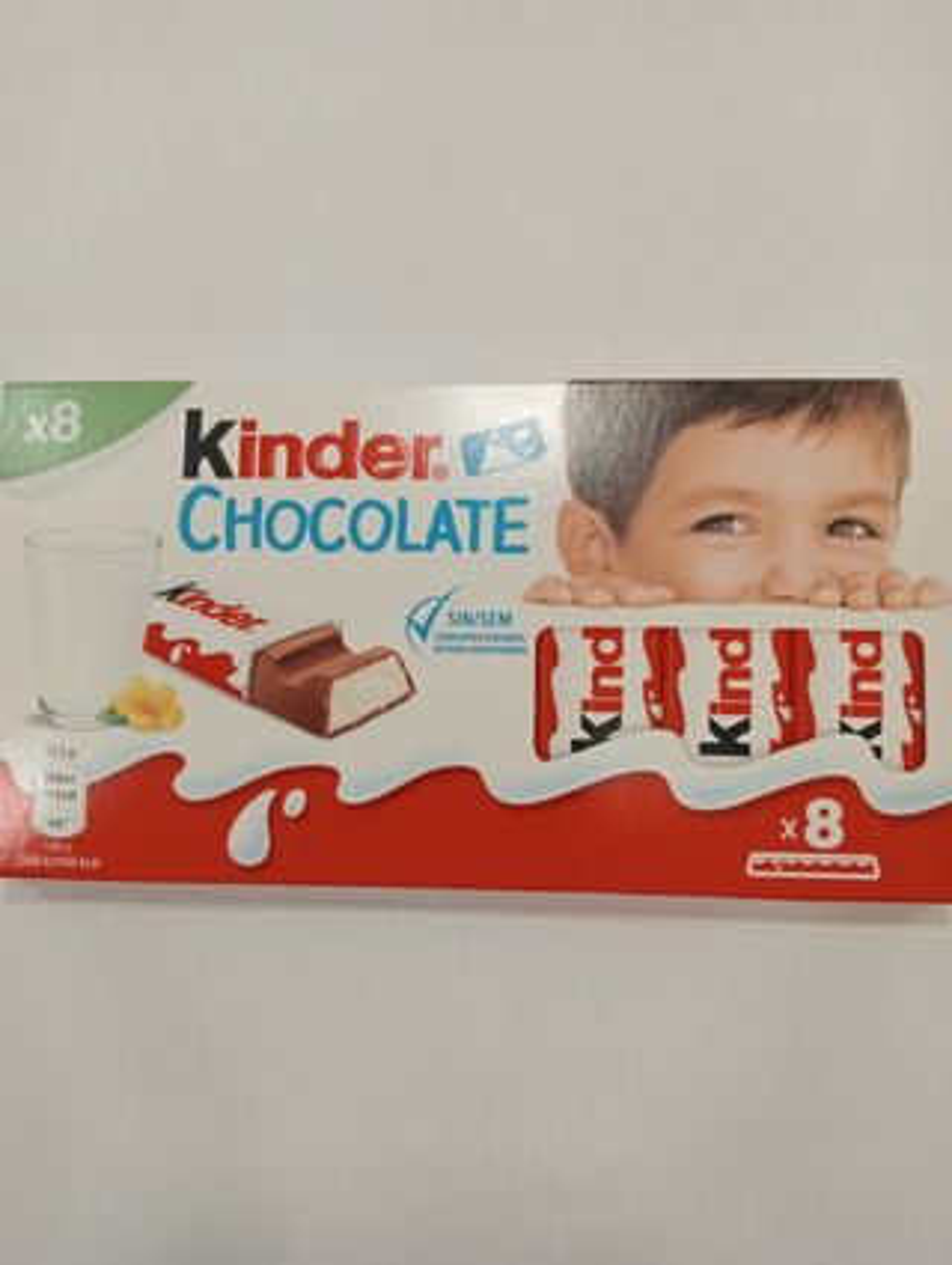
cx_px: 476
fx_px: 1024
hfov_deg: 49.9
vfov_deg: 63.4
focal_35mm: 28
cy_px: 632
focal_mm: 4.04
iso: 241
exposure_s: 1/33.3
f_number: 1.8
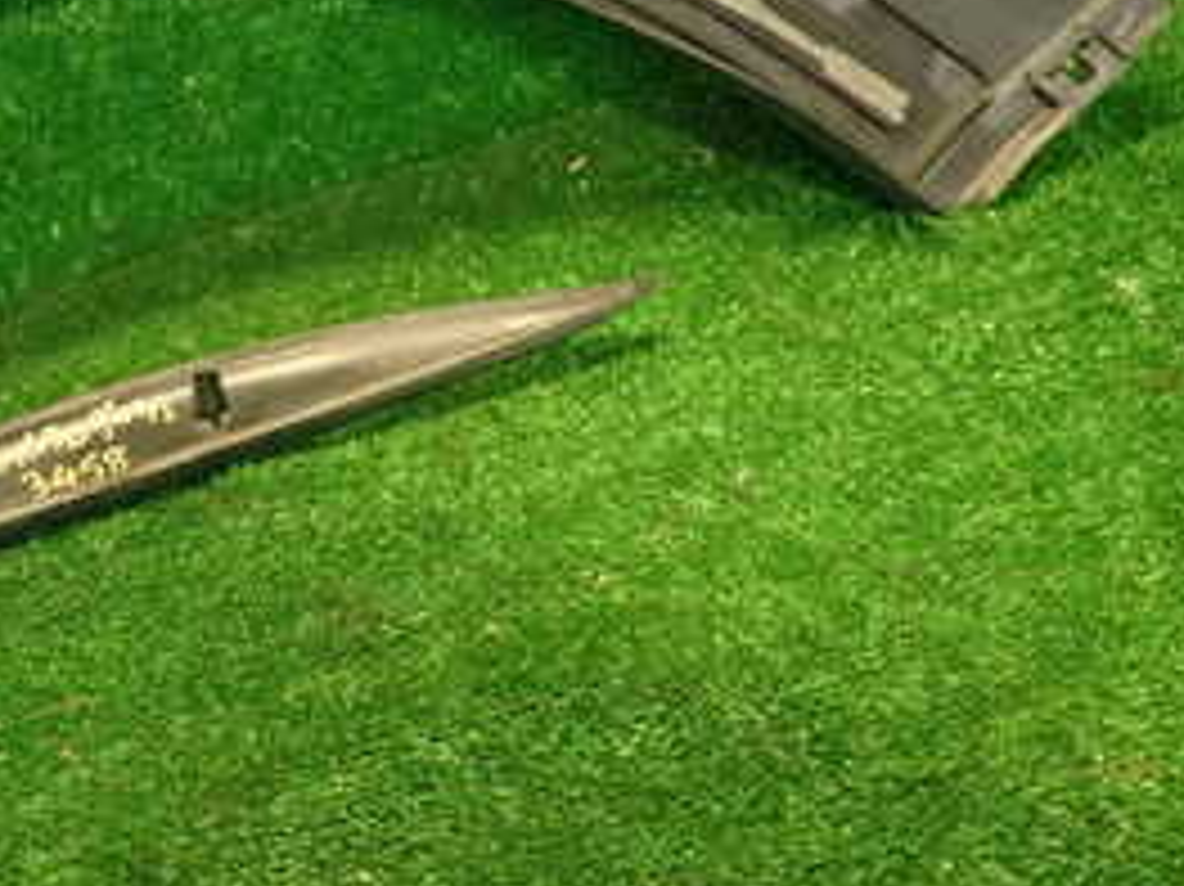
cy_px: 220
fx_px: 1949
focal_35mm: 57
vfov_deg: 25.3
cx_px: -32
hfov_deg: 31.0
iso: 320
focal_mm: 4.5
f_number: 2
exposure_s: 1/30
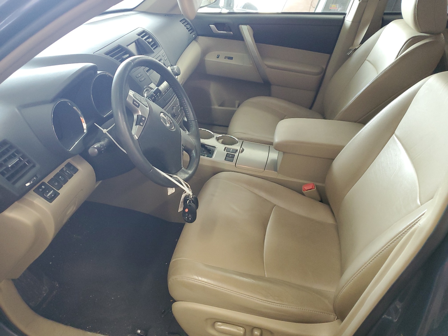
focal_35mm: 26
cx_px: 224
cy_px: 168
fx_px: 336
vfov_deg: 53.1
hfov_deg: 67.3
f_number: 1.5
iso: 273
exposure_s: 1/60.2
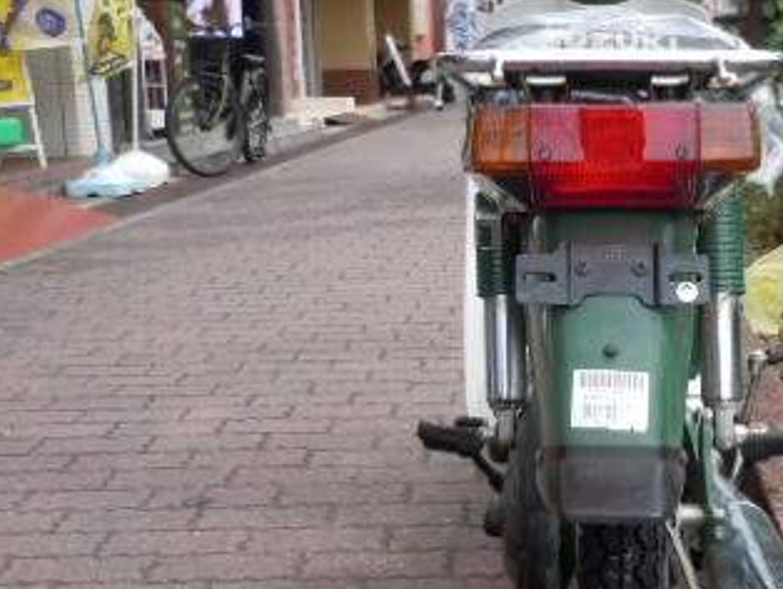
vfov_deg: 25.7
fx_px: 1290
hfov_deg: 33.1
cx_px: 586
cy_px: 280
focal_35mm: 57
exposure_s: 1/250
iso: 100
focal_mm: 5
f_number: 3.7
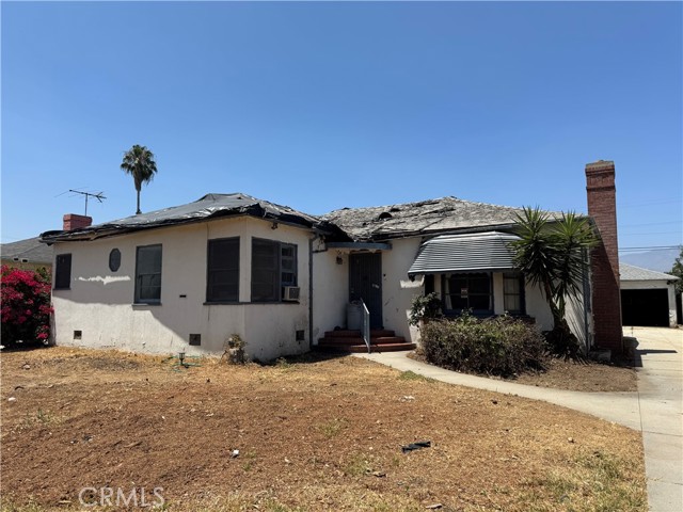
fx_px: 474
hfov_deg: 71.6
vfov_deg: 56.8
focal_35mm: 24
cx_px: 342
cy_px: 256
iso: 80
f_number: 1.78
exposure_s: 1/4608
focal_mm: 6.76
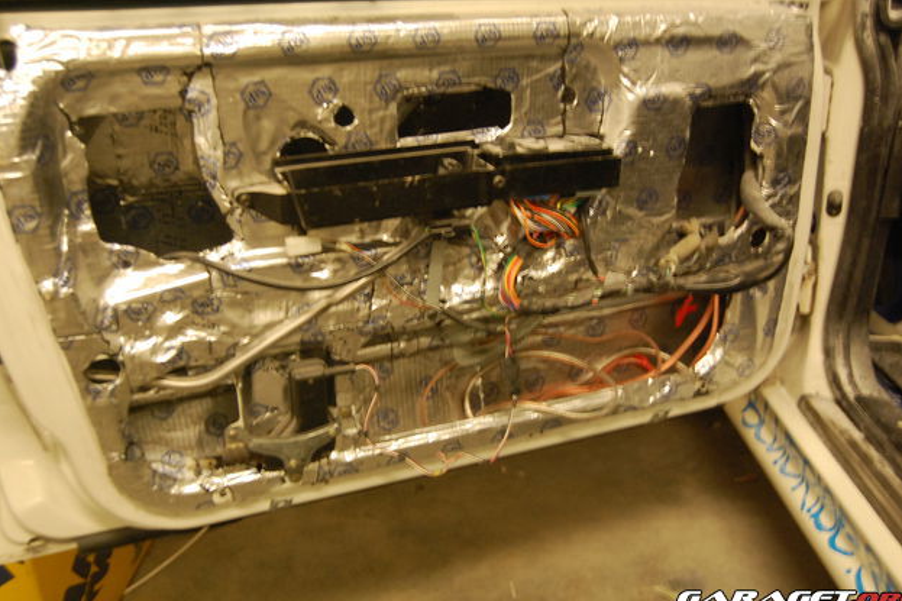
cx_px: 462
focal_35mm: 40
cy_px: 306
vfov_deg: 33.4
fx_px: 1002
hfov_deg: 48.5
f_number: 4
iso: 1250
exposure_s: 1/8
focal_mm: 26
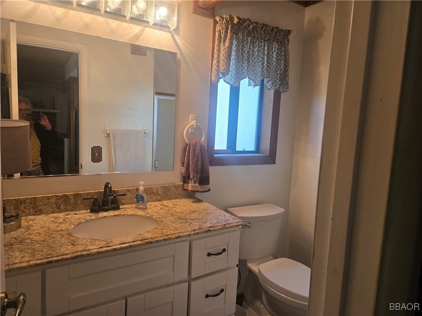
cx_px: 211
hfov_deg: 73.9
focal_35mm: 23
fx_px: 280
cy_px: 158
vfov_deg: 58.9
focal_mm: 5.4
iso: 125
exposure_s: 1/120
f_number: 1.8
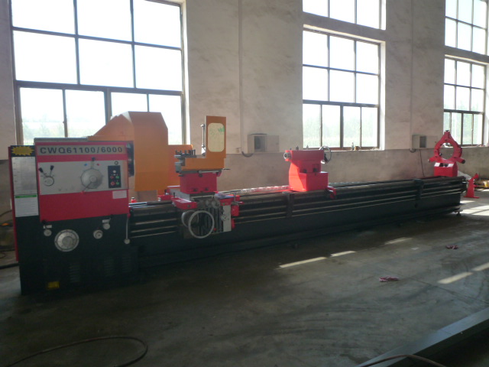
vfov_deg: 54.9
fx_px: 353
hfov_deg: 69.4
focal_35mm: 25
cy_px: 184
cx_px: 244
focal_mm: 4.4
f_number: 2.8
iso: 160
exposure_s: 1/200
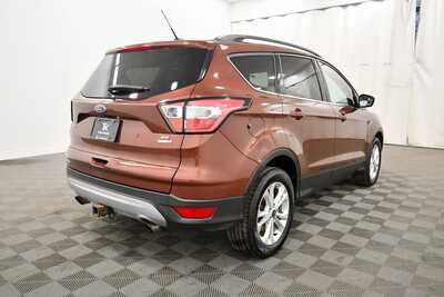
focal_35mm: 27
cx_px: 222
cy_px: 148
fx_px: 333
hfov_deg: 67.4
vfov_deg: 48.0
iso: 1600
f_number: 5.6
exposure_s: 1/125
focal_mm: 18
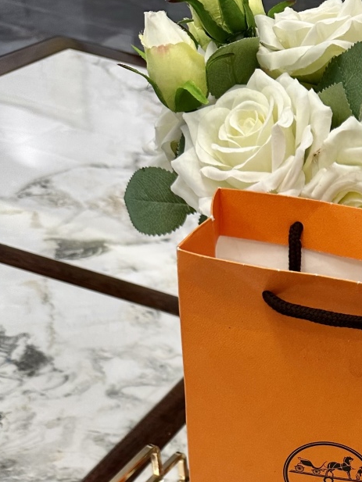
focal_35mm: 56
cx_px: 415
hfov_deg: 24.1
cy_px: 519
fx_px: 781
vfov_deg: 30.9
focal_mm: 6.86
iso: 160
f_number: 1.78
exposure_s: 1/100
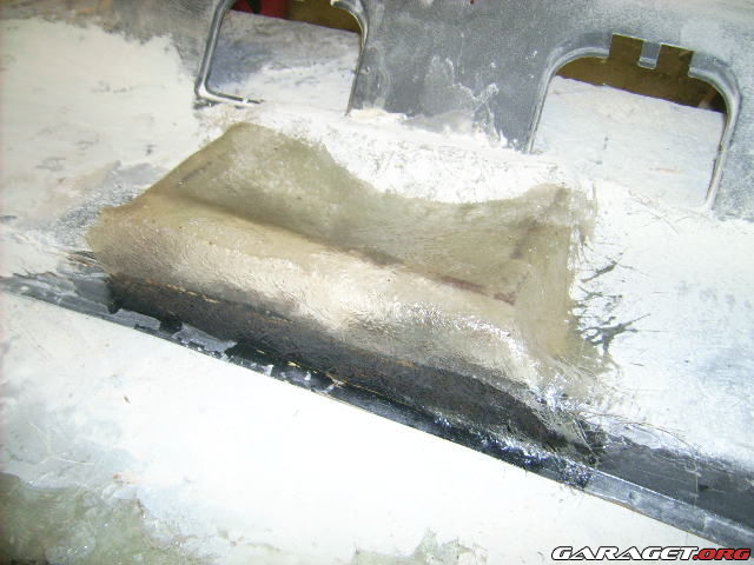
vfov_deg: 40.7
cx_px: 377
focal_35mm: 35
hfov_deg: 52.6
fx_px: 762
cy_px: 282
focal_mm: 5.95
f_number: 2.8
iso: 100
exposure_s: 1/60
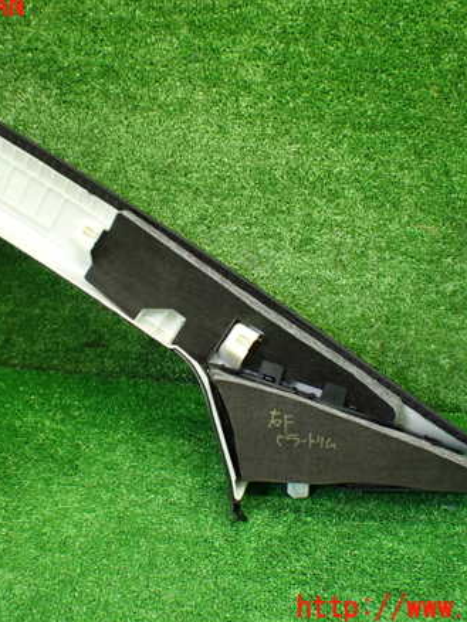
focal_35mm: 41
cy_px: 307
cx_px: 192
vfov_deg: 45.8
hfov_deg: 35.0
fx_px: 738
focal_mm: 5.4
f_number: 2.3
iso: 640
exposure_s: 1/125
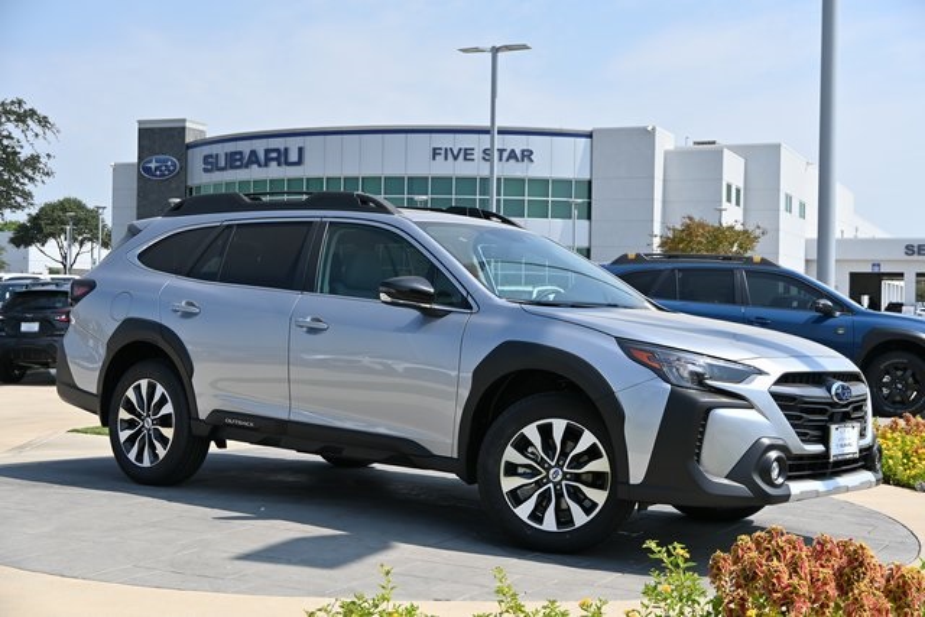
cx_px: 462
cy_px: 308
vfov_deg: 26.5
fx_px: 1311
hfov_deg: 38.9
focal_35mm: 51
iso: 100
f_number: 5
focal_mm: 34
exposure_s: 1/800
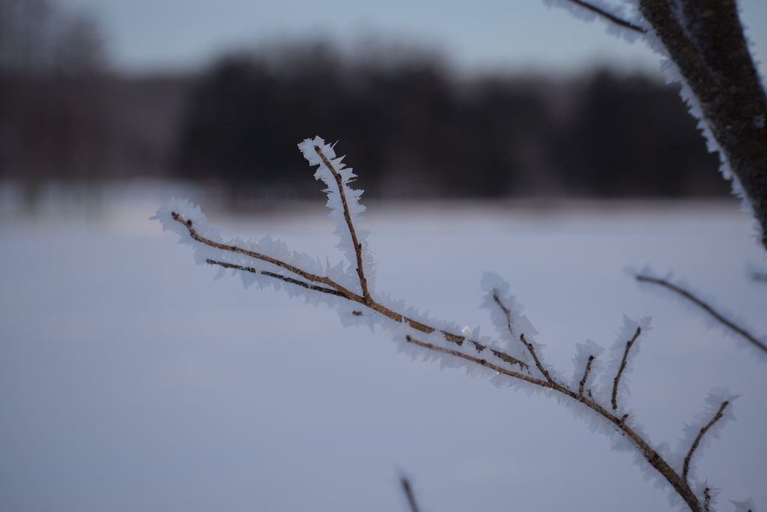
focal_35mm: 128
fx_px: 2717
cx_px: 384
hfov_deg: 16.1
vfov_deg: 10.8
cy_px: 256
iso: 100
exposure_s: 1/500
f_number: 4.8
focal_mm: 85
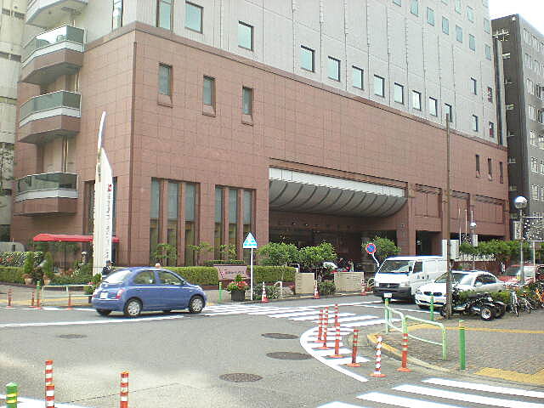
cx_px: 272
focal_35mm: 38
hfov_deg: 49.0
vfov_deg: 37.7
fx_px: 597
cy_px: 204
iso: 89
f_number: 3.1
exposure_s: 1/150
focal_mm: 6.3
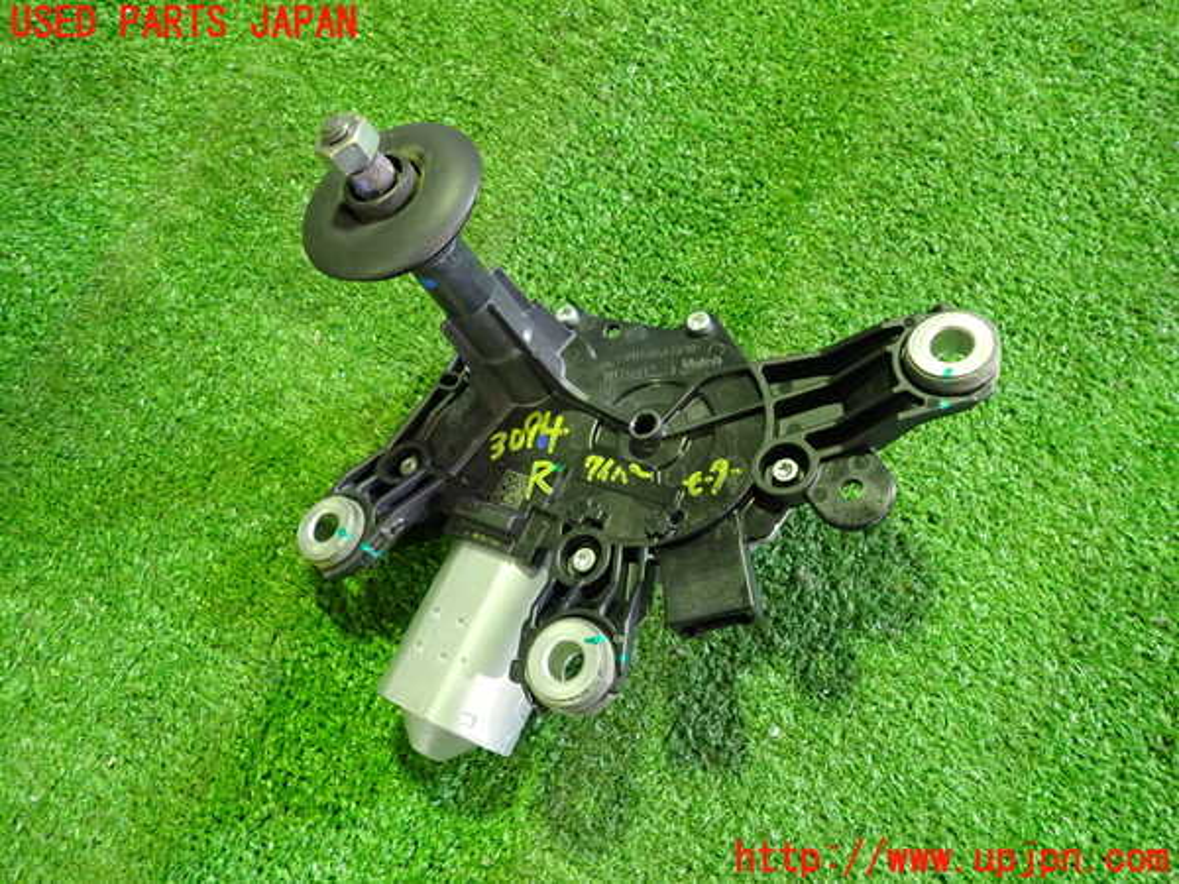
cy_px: 442
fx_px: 851
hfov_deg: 69.4
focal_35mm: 25
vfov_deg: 54.9
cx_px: 590
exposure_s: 1/30
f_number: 2
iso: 640
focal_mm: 4.5
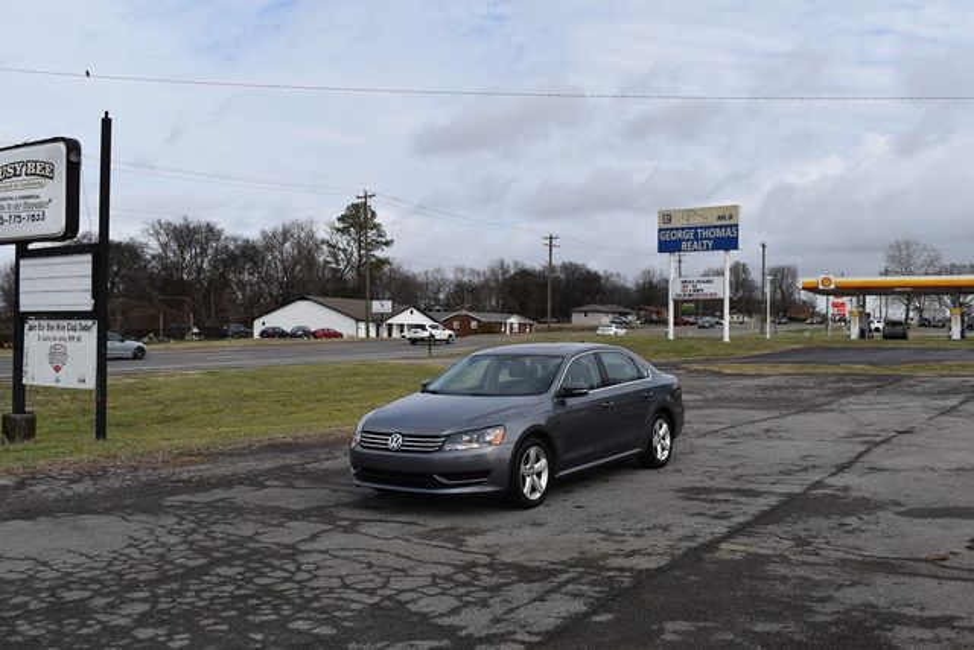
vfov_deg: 40.0
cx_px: 487
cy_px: 325
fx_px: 893
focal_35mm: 33
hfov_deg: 57.2
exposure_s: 1/250
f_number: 8
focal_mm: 22
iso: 100
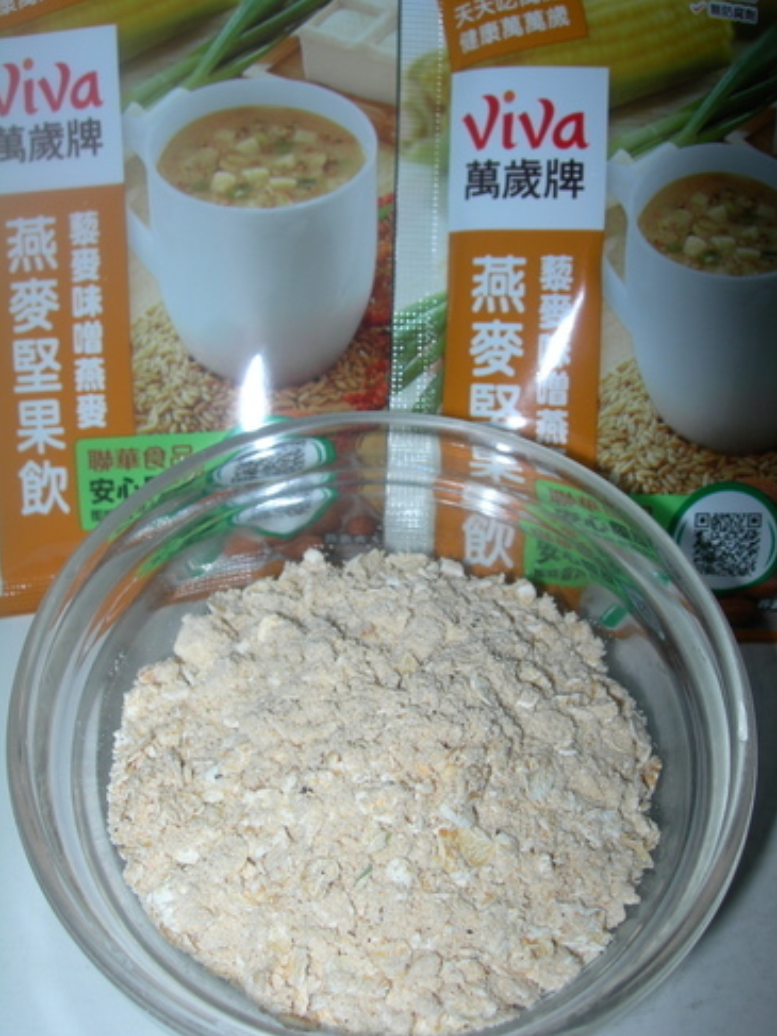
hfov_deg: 36.8
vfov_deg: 47.9
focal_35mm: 39
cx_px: 391
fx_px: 1168
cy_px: 511
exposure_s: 1/60.1
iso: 50
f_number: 4.8
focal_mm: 7.8
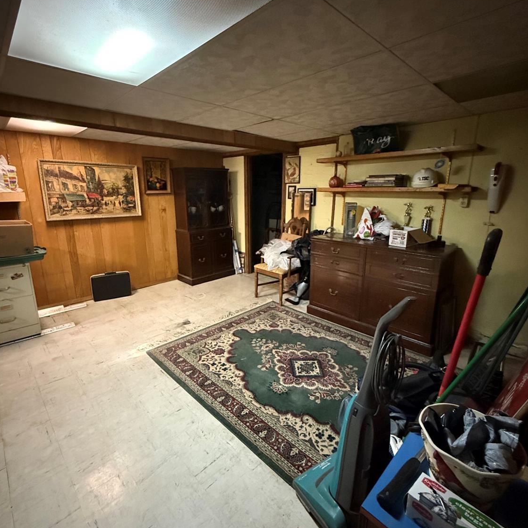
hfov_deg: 84.0
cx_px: 260
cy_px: 258
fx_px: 293
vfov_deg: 84.0
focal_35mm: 17
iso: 1600
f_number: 2.2
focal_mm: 2.22
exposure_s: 1/40
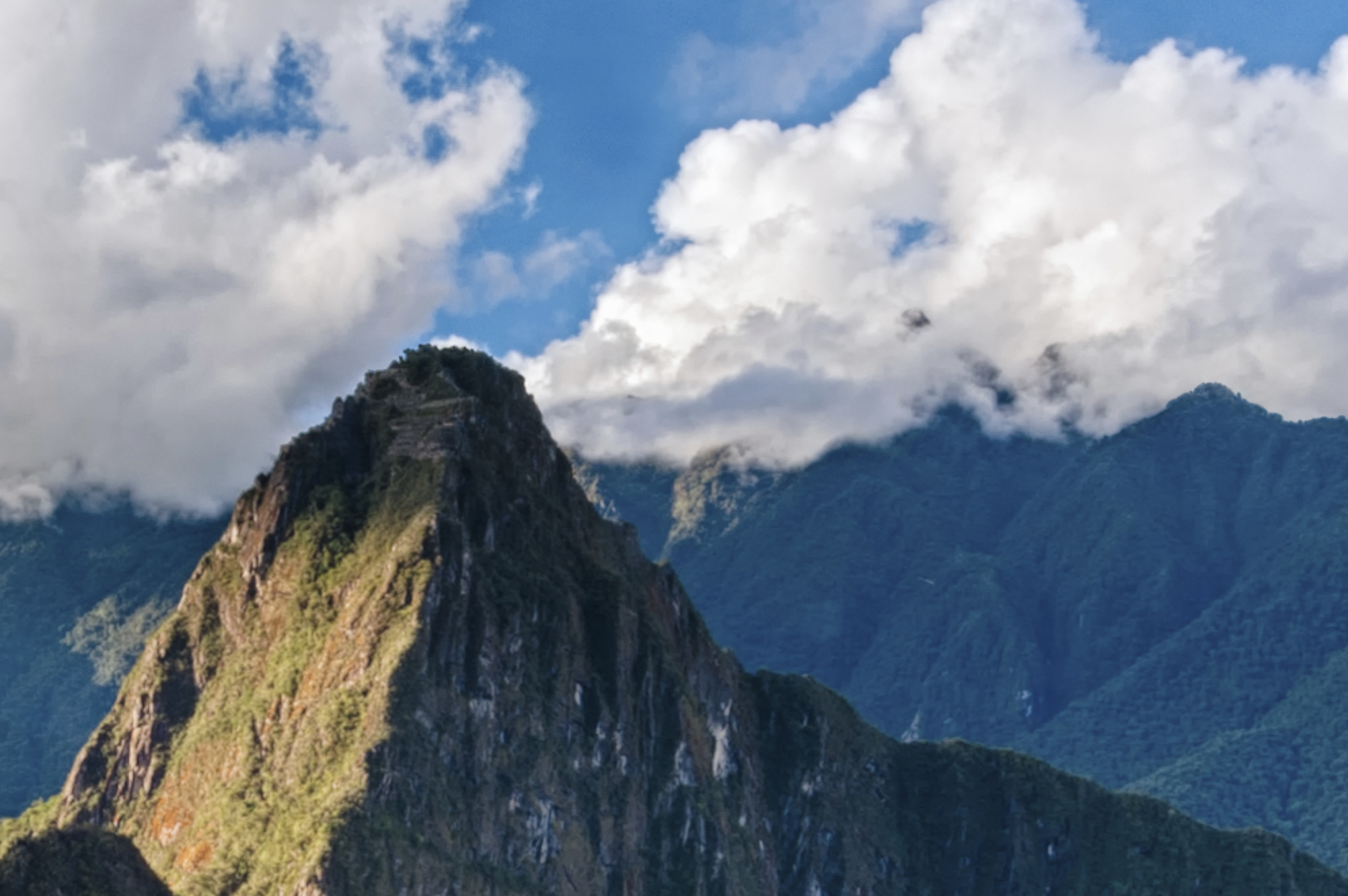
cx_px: 121
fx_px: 2244
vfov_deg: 22.3
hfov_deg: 31.7
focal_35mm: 60
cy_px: 705
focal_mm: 14
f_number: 16
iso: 100
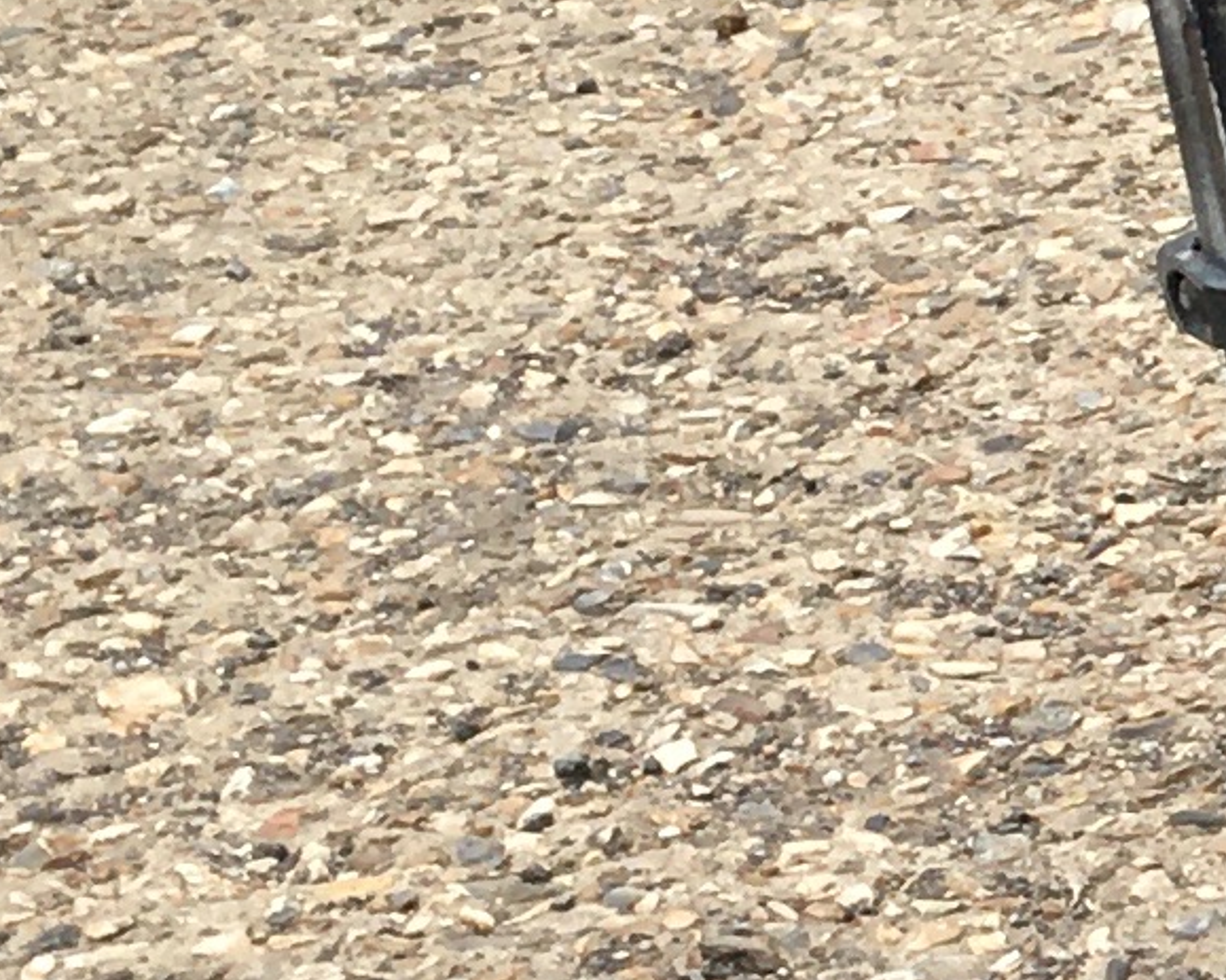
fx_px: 7147
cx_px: 3784
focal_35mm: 197
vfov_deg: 7.8
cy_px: 1120
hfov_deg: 8.2
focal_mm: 4.15
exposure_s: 1/663
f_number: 2.2
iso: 25
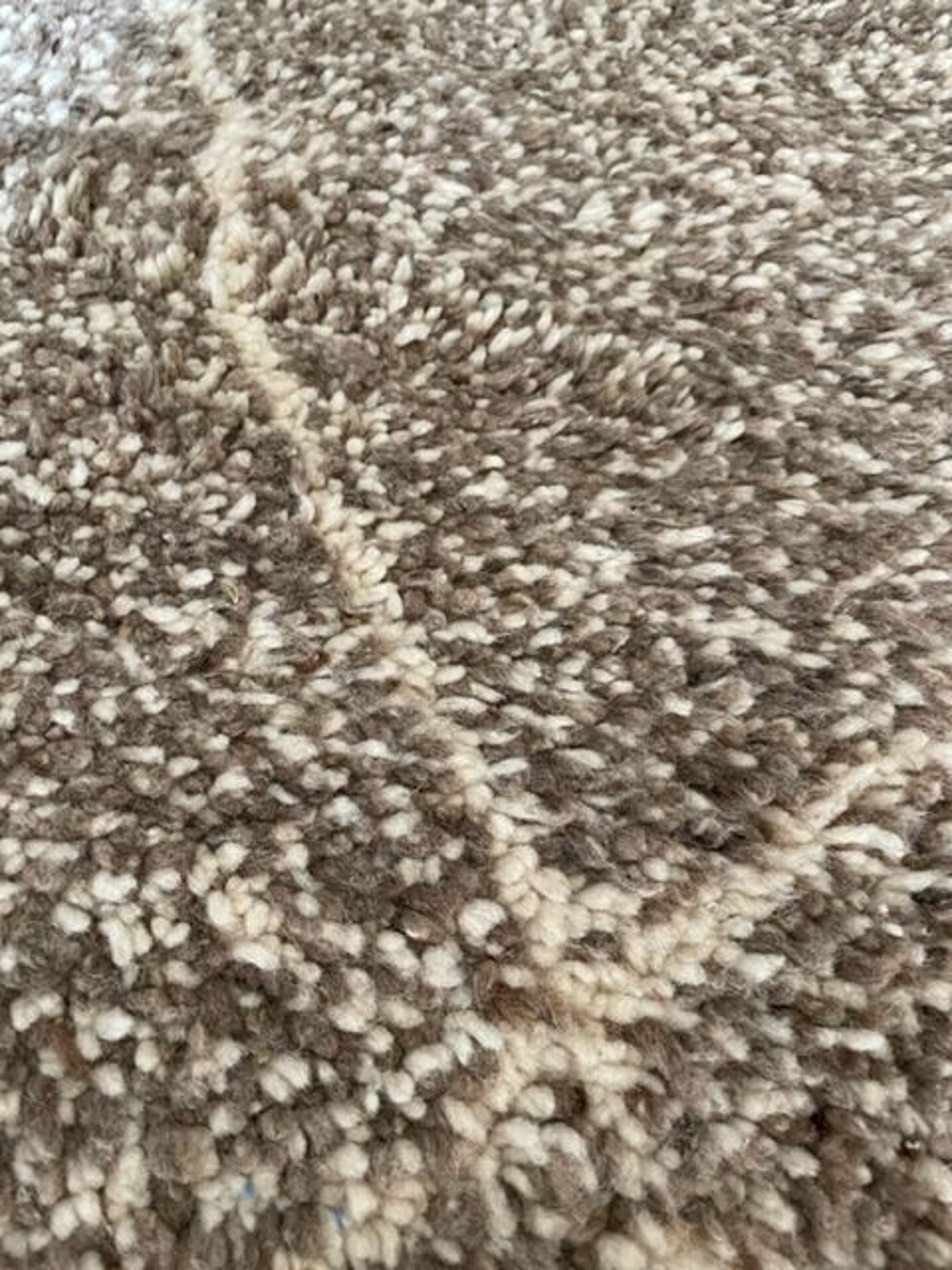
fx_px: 953
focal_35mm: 26
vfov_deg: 67.3
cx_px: 476
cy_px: 635
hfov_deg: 53.1
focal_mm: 4.2
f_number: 1.6
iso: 250
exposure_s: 1/60
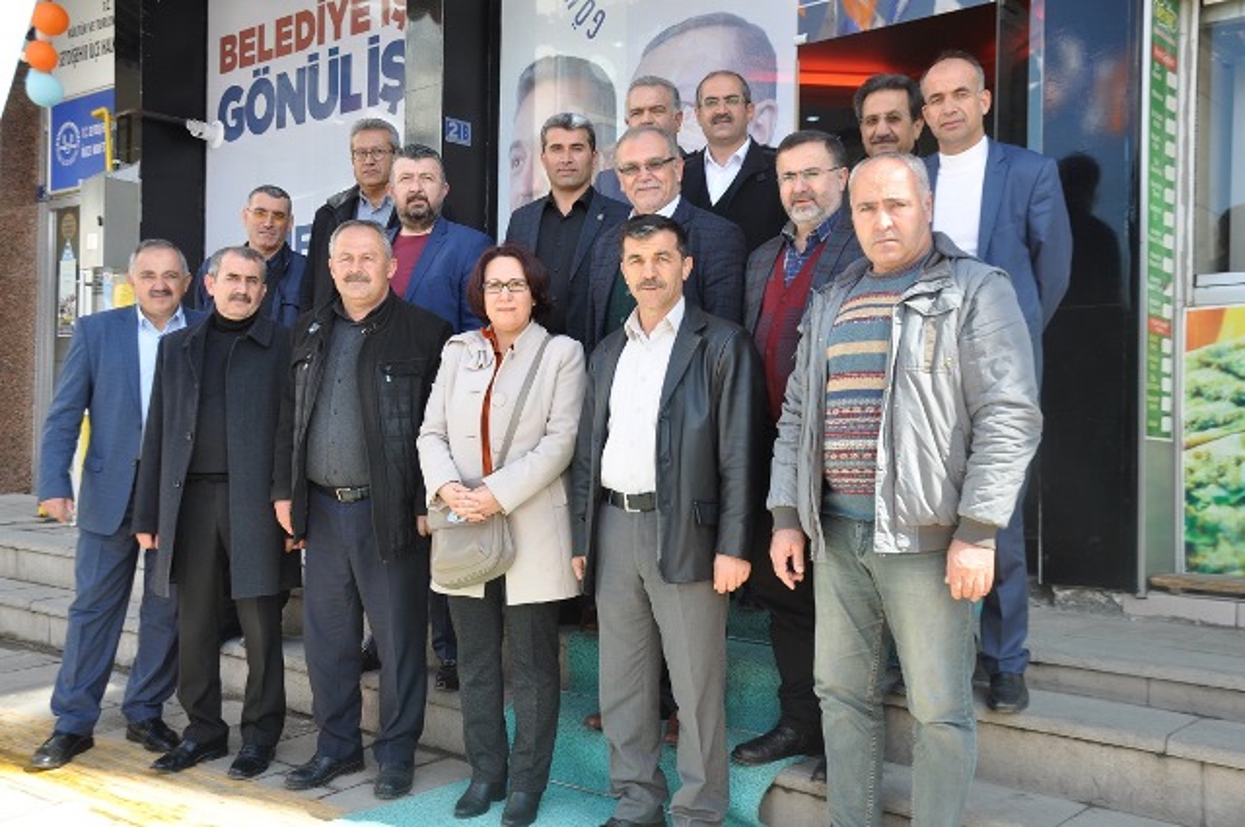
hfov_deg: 51.3
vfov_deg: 35.4
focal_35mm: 38
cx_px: 622
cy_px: 414
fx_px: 1295
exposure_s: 1/125
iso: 200
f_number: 5.6
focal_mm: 25
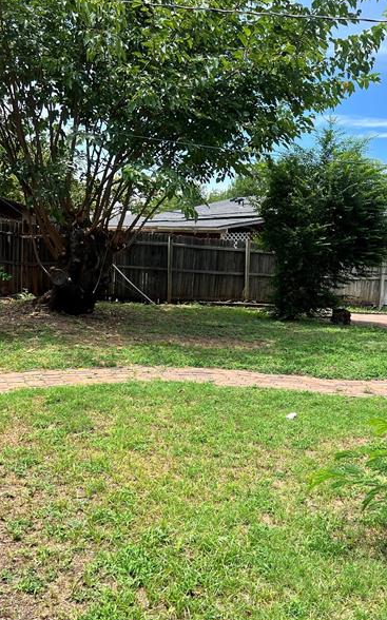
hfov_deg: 35.3
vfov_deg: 53.5
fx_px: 608
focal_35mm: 36
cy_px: 383
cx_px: 218
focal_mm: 5.7
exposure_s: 1/1808
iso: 50
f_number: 1.5
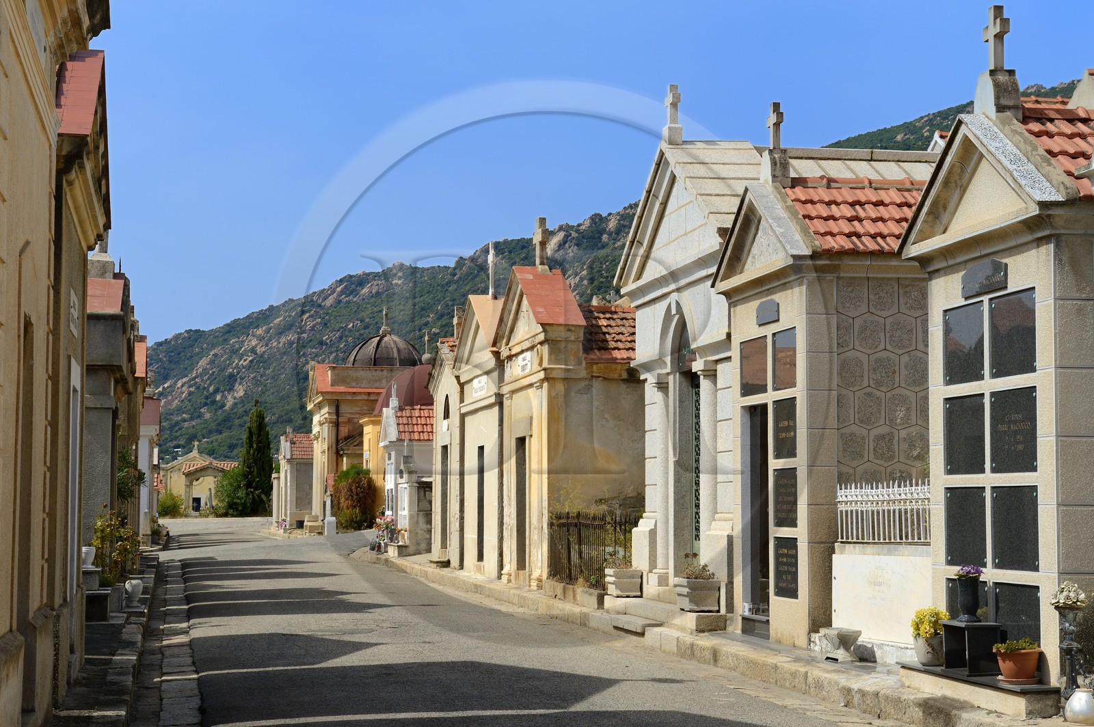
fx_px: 2125
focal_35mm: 70
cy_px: 364
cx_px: 547
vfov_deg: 19.4
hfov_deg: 28.9
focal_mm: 70
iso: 200
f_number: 14
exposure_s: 1/200
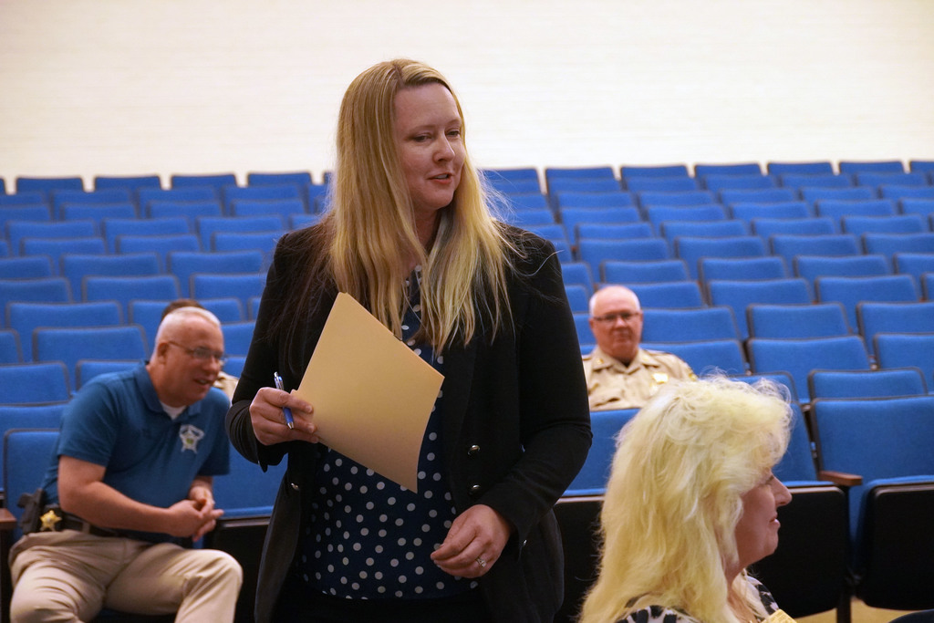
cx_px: 467
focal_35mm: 111
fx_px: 2880
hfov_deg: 18.4
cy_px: 312
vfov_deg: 12.3
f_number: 5.6
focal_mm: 74
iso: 4000
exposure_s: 1/160
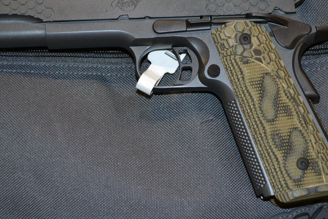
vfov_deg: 17.0
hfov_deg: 25.4
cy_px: 88
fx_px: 729
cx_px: 155
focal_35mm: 80
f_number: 5.3
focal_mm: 40
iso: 1250
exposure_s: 1/60
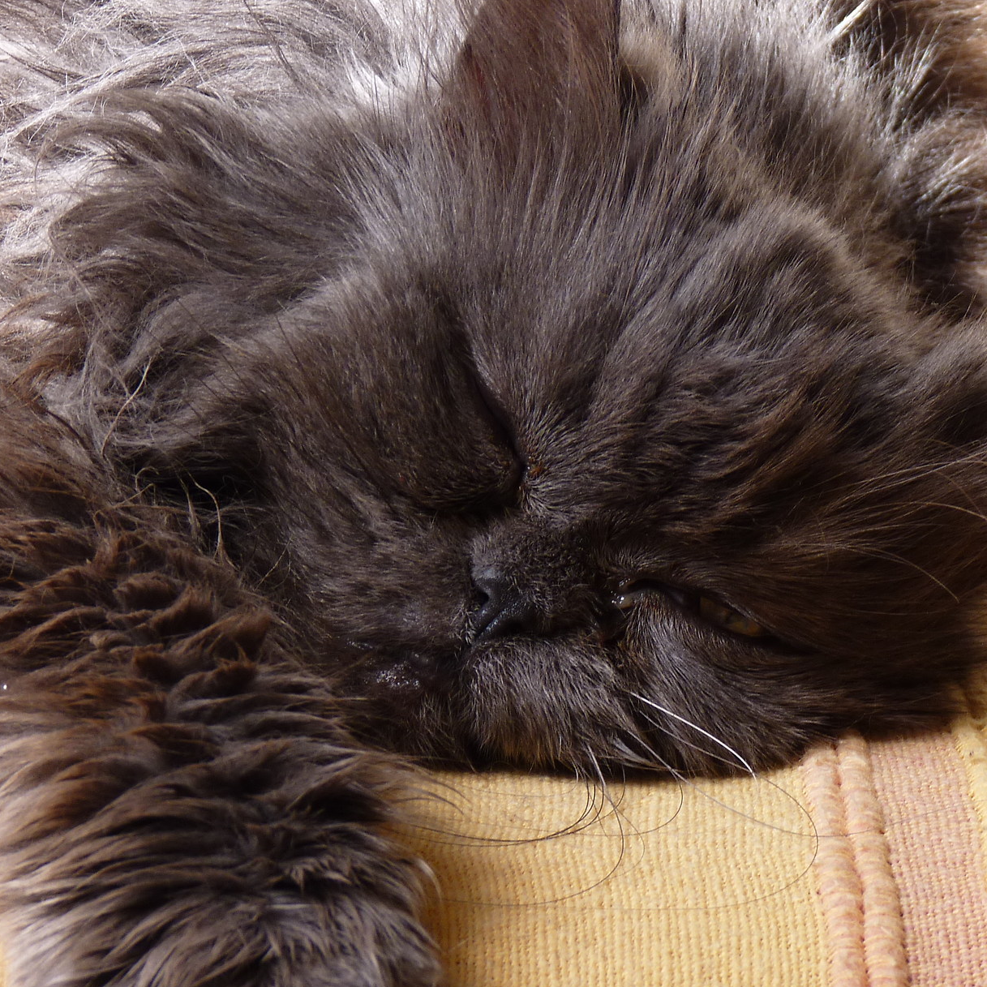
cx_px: 643
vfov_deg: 9.9
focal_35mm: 176
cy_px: 528
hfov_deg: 9.9
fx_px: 5678
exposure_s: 1/100
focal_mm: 18
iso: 80
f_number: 3.6
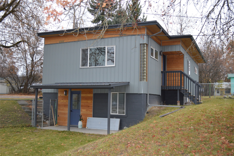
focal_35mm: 36
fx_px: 234
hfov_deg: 53.2
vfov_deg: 36.8
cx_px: 117
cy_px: 78
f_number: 4
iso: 360
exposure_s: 1/125
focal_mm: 24
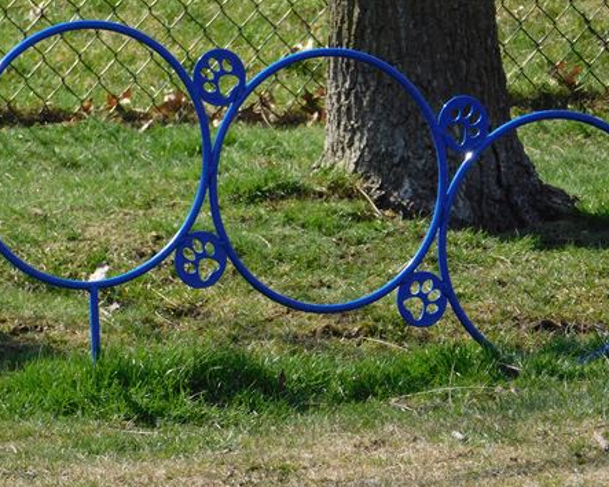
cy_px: 194
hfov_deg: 5.2
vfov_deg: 4.1
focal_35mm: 375
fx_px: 6756
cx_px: 304
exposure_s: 1/320
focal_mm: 47.2
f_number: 5.7
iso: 125
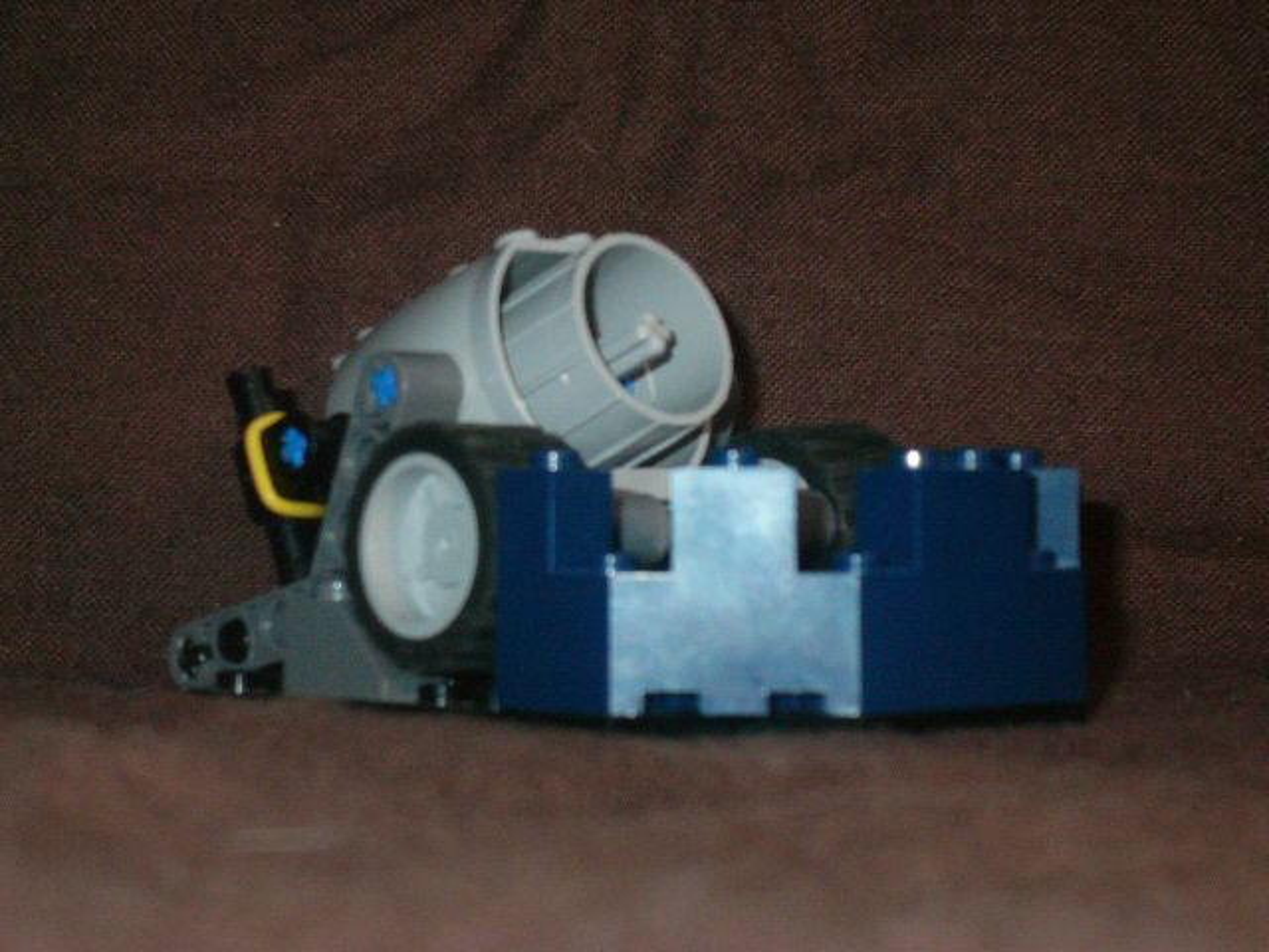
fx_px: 3849
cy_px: 476
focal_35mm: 105
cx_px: 634
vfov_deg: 14.1
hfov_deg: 18.7
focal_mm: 17.4
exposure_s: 1/60
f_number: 4.9
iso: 200
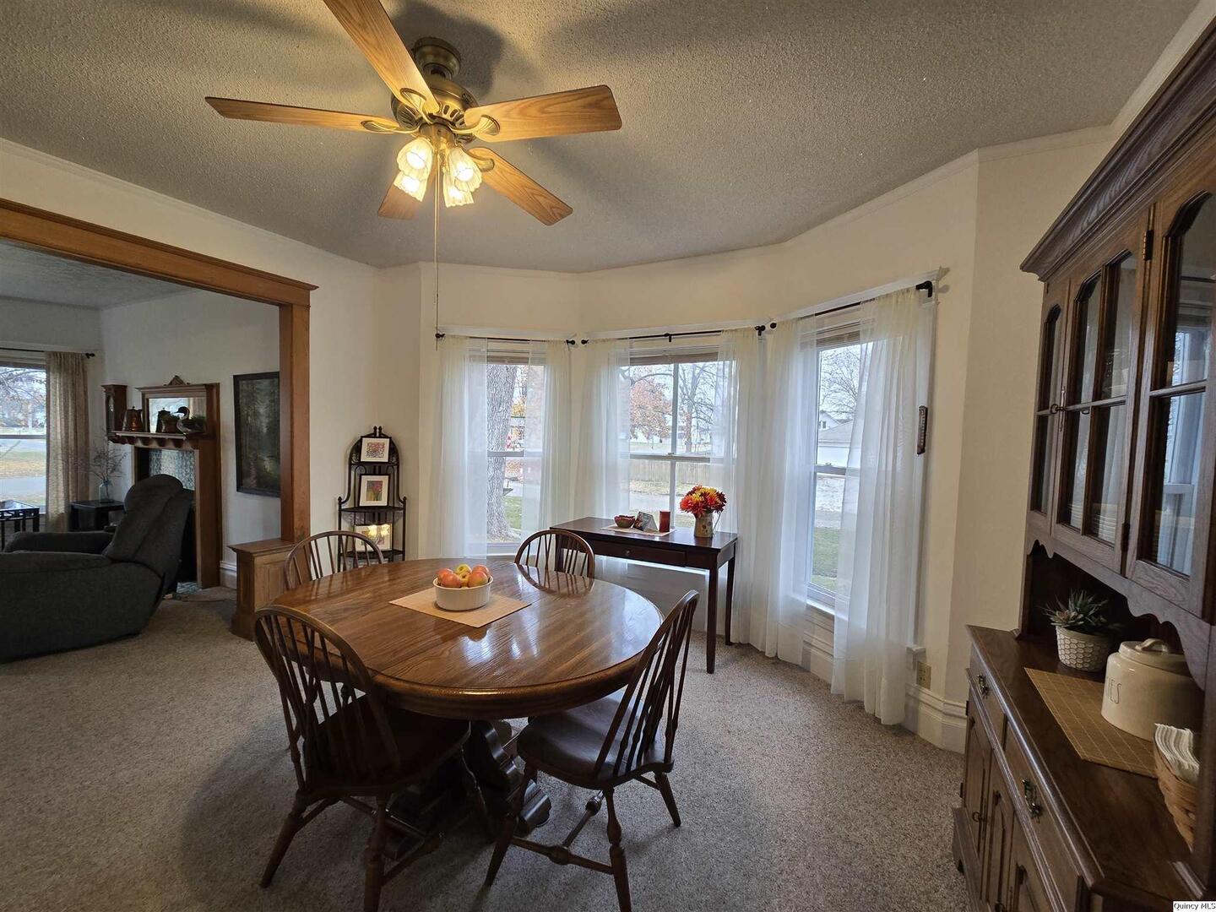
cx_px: 608
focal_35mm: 13
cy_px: 456
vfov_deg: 89.9
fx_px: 457
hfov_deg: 106.2
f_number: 2.2
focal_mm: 2.2
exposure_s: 1/60
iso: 100
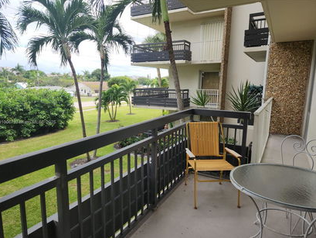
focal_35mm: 24
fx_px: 219
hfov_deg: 71.6
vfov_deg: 56.8
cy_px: 122
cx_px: 155
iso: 20
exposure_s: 1/631
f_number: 1.8
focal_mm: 5.4
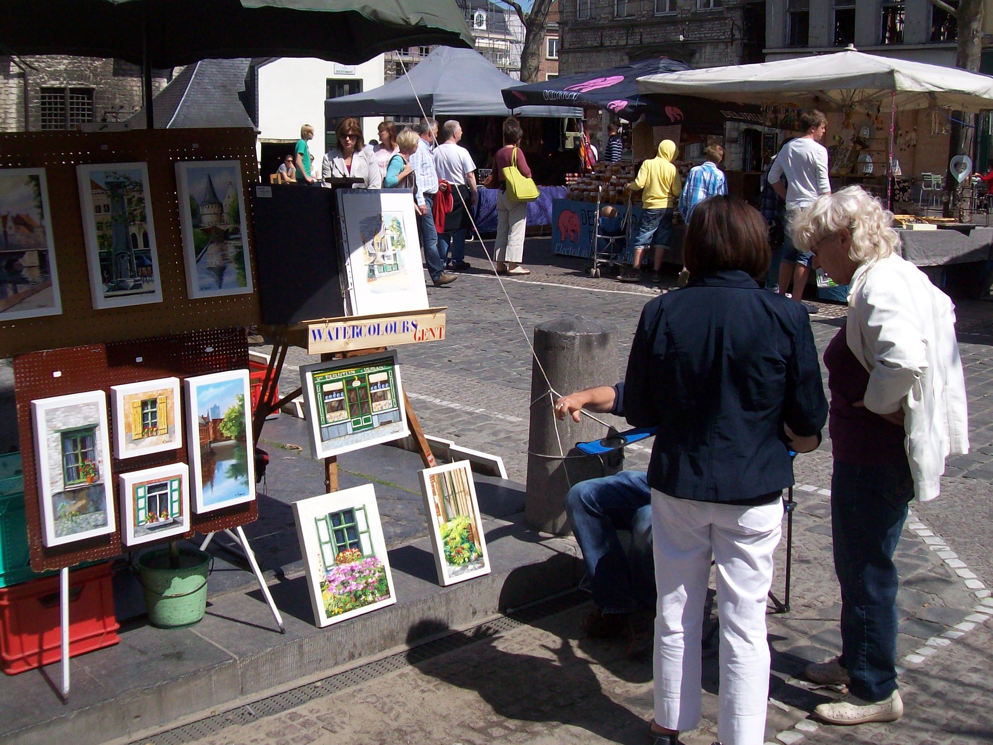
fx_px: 1205
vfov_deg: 34.3
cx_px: 499
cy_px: 343
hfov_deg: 44.8
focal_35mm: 42
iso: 80
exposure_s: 1/1401
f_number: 4.8
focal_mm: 6
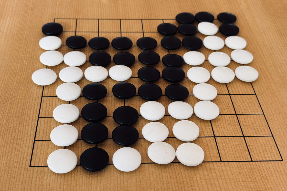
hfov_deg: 38.9
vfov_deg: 26.5
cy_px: 91
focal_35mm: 51
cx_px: 145
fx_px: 406
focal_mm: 6.76
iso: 100
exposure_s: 1/99
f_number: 1.78
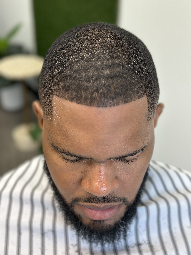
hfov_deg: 30.3
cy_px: 128
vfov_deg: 39.7
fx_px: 353
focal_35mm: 48
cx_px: 96
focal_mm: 6.86
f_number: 1.78
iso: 200
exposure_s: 1/120
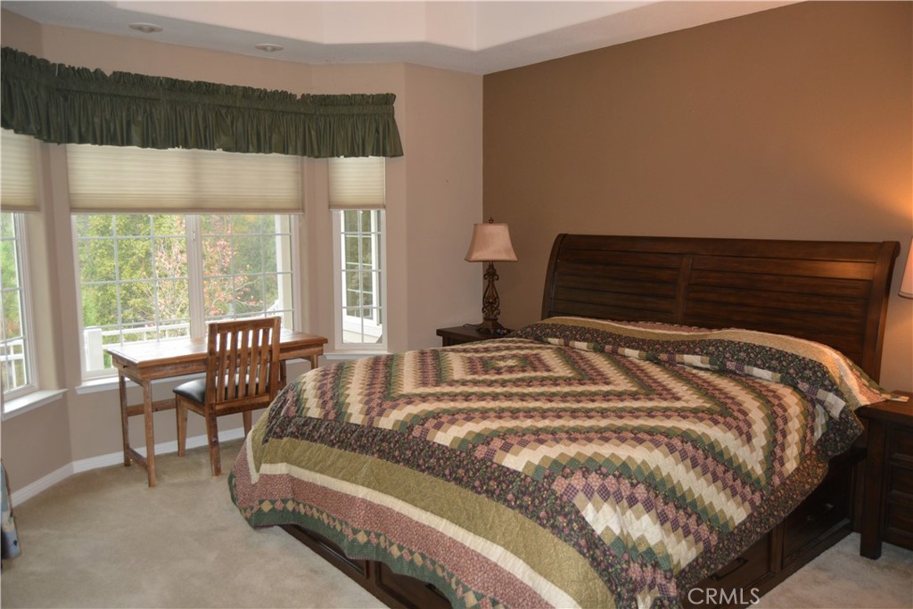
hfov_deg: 67.4
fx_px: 685
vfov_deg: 47.9
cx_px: 456
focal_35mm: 27
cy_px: 304
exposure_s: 1/60
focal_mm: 18
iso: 500
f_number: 3.5
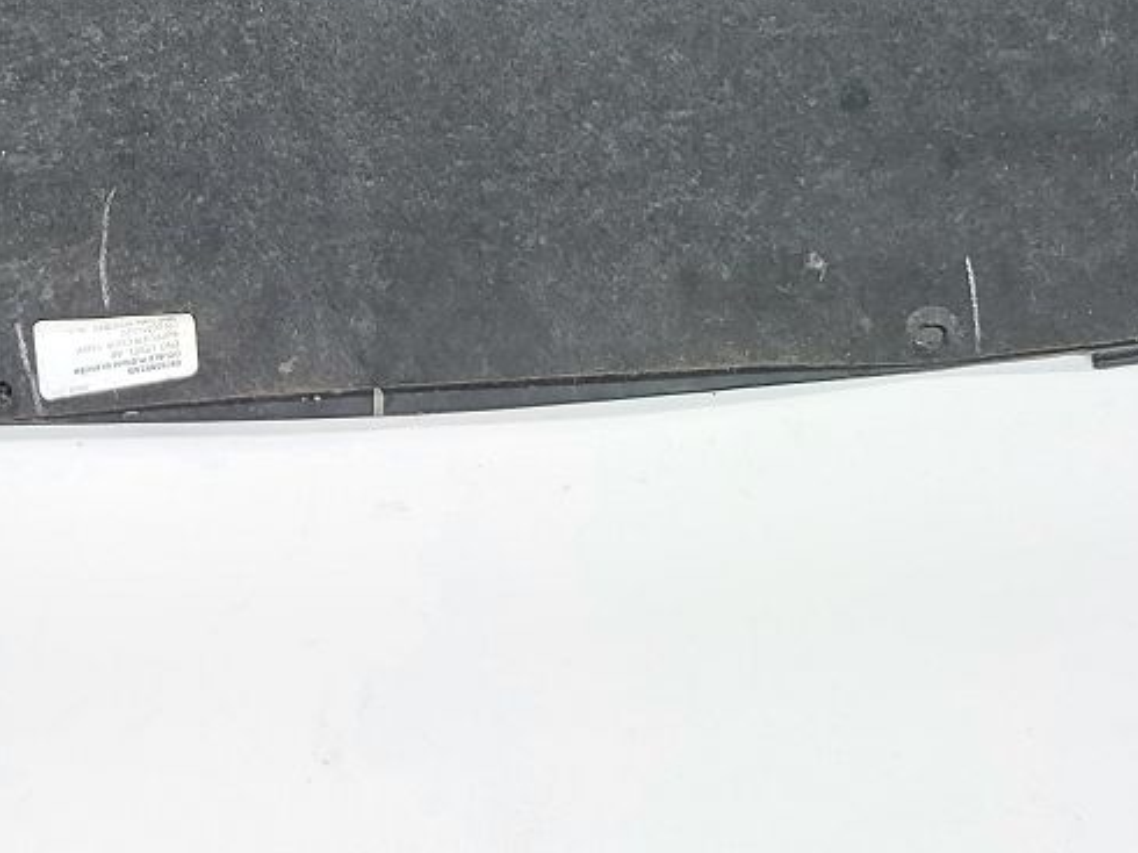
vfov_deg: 19.7
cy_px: -277
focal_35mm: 68
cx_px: 807
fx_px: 2234
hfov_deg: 28.3
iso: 160
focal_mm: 5.23
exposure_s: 1/50
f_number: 1.8
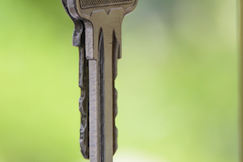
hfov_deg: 2.4
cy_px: -119
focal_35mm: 877
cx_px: 166
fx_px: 5919
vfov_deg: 1.6
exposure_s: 1/100
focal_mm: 130
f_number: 6
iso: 100
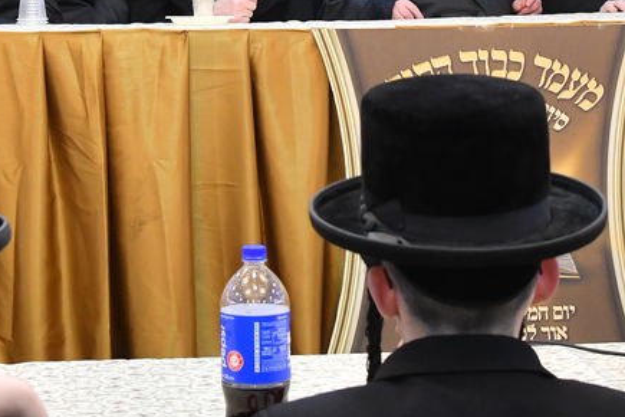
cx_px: 228
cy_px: -34
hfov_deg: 19.8
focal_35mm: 103
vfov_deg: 13.1
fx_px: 1788
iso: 1600
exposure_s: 1/100
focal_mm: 32
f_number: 6.3
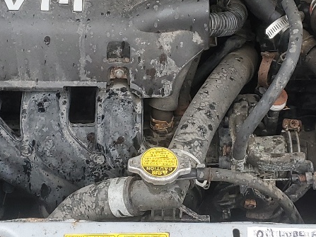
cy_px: 44
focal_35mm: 93
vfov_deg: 15.8
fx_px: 849
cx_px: 133
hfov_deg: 21.1
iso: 50
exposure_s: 1/133
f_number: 1.5
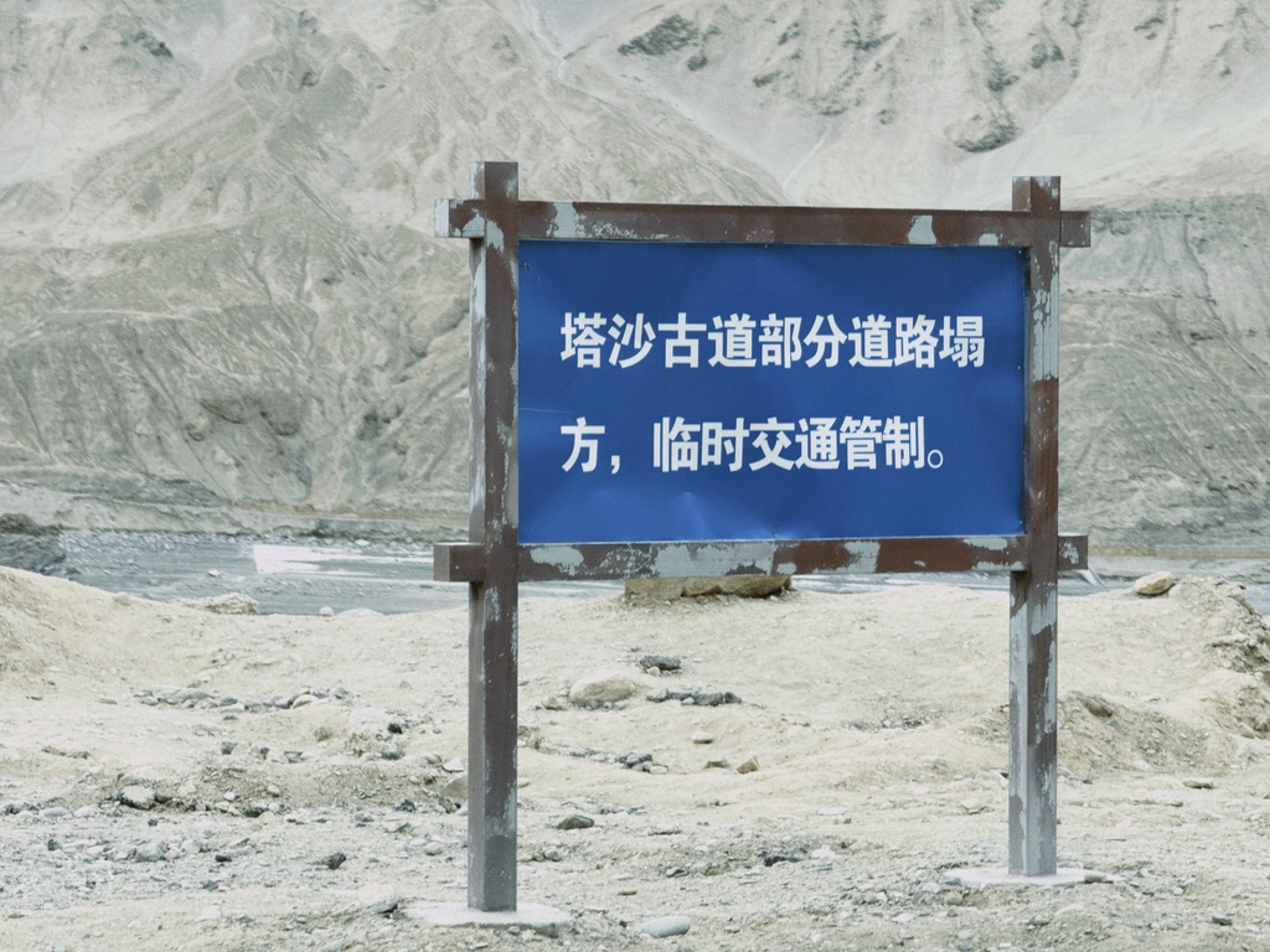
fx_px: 4403
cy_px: 476
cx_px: 635
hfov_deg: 16.4
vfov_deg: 12.3
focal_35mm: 120
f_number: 2.8
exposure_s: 1/270
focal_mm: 15.66
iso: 40
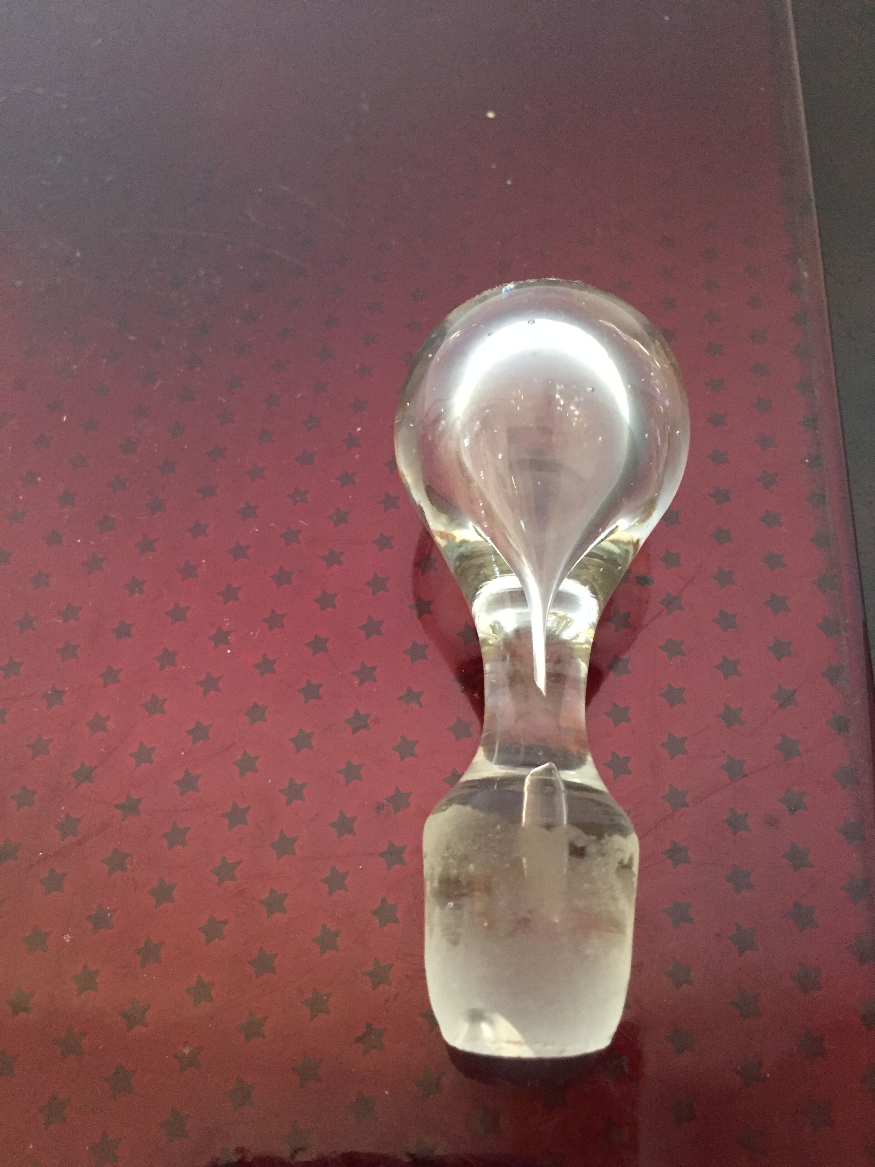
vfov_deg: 61.7
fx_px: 977
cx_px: 438
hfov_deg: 48.2
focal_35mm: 29
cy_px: 584
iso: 250
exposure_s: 1/17
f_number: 2.2
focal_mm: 4.15
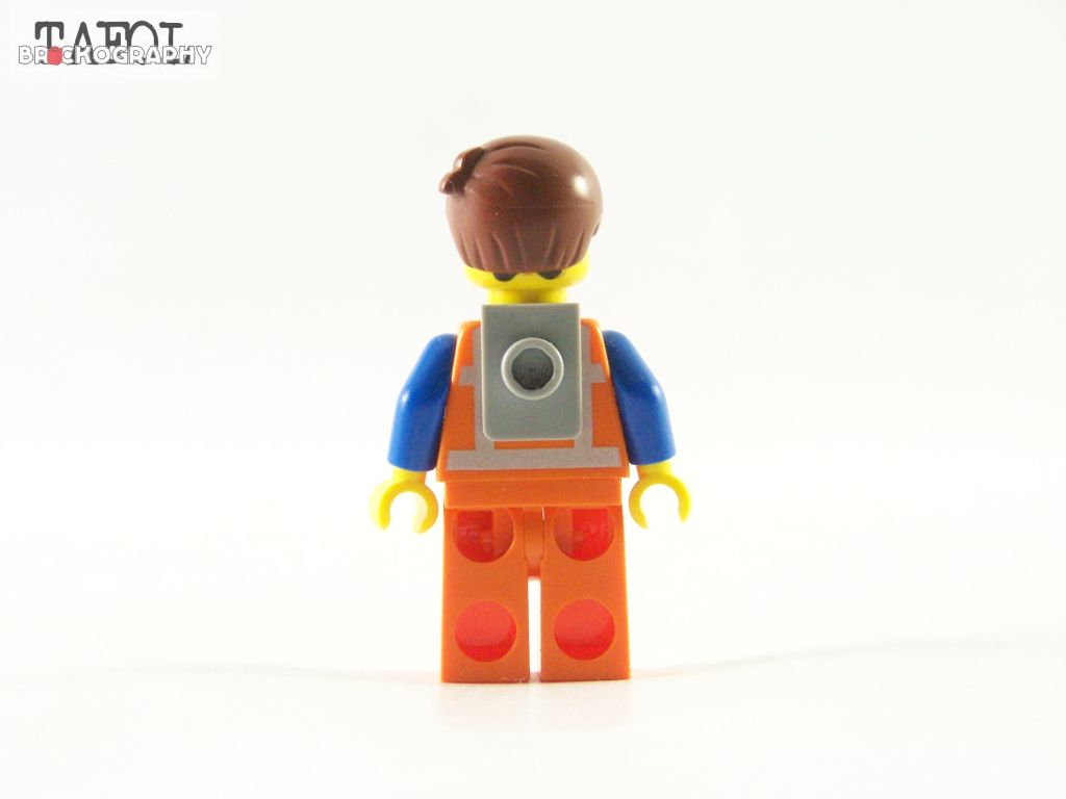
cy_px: 400
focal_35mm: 117
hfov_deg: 16.8
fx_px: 3603
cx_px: 533
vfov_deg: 12.7
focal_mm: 19.4
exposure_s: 1/60
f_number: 3.6
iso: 400
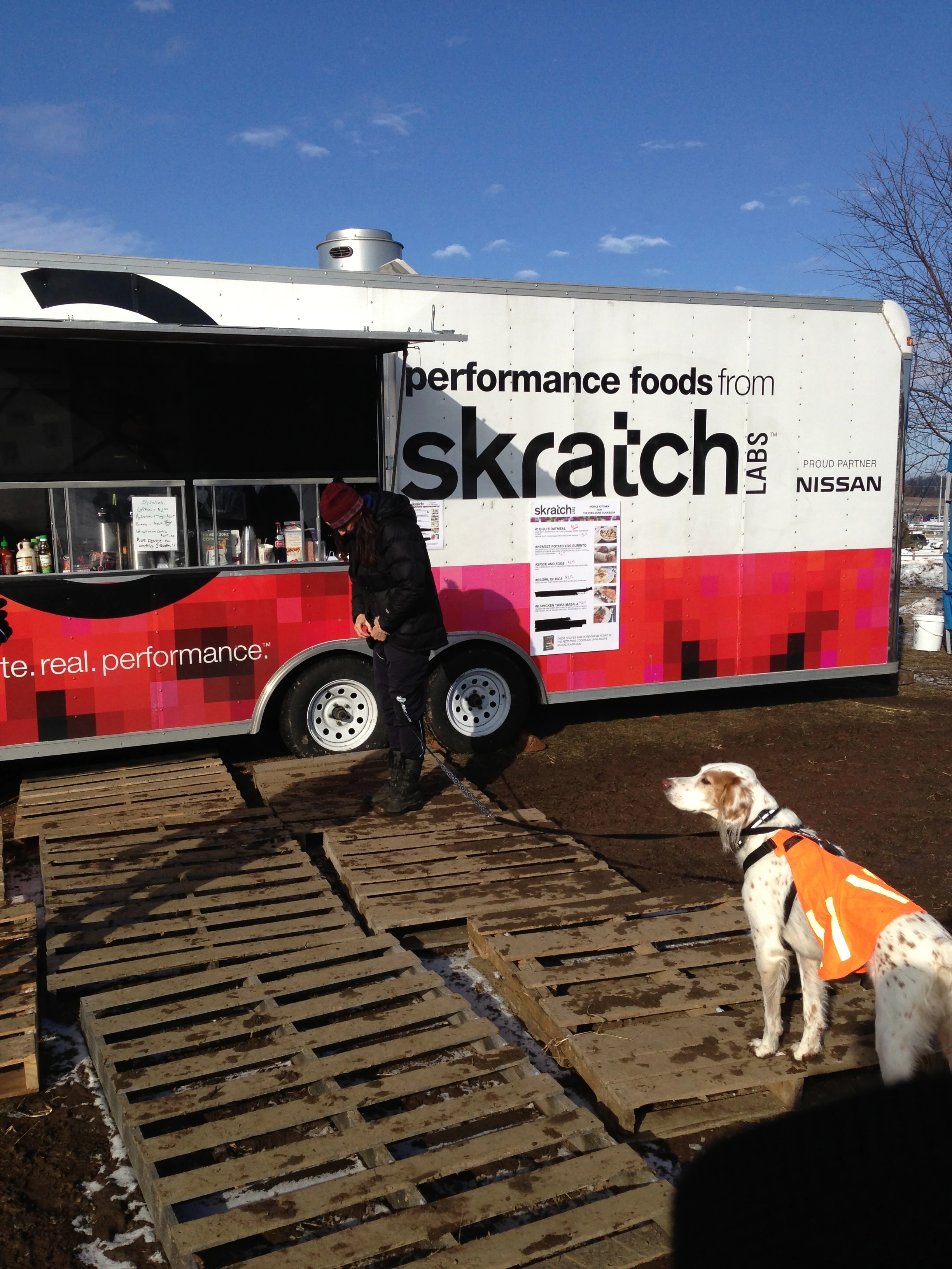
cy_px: 634
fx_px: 1210
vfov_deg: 55.4
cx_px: 476
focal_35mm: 33
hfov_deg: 42.9
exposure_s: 1/2358
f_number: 2.4
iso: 50
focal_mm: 4.13
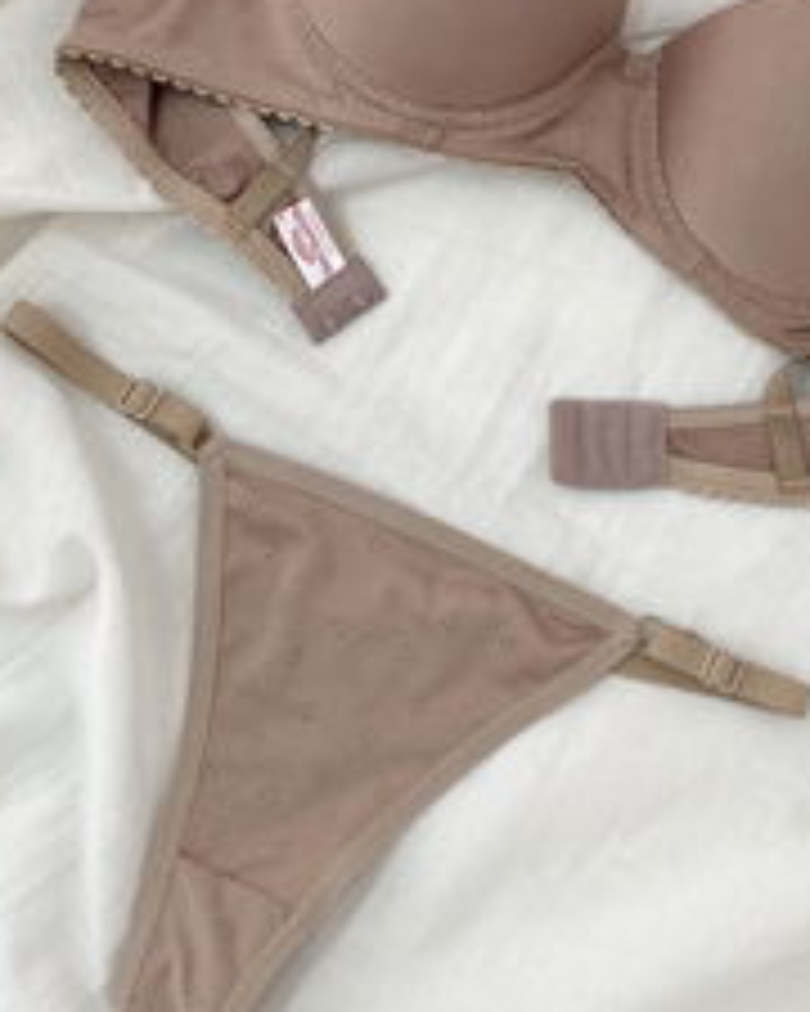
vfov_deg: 30.5
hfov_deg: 25.2
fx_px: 1798
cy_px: 169
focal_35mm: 60
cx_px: 554
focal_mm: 4.25
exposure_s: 1/100
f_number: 1.8
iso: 50
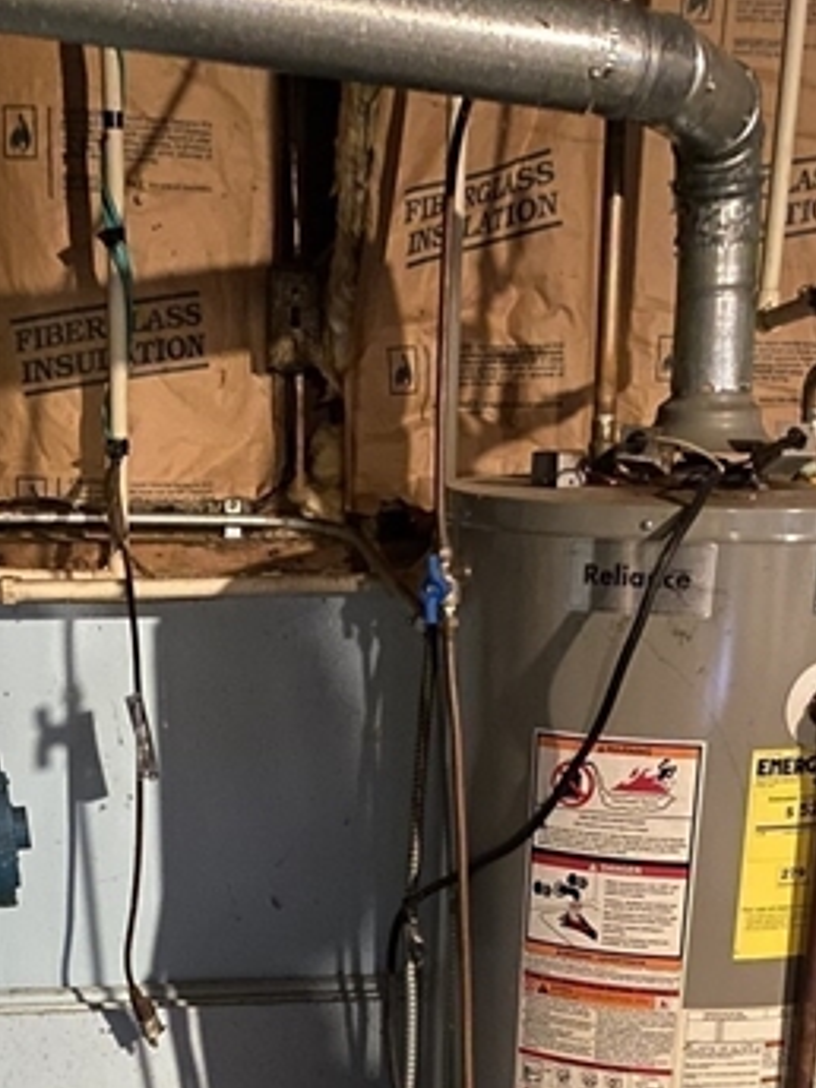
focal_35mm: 58
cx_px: 297
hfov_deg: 25.1
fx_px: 1823
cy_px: 1104
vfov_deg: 30.7
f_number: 1.8
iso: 500
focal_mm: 4.25
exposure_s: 1/10
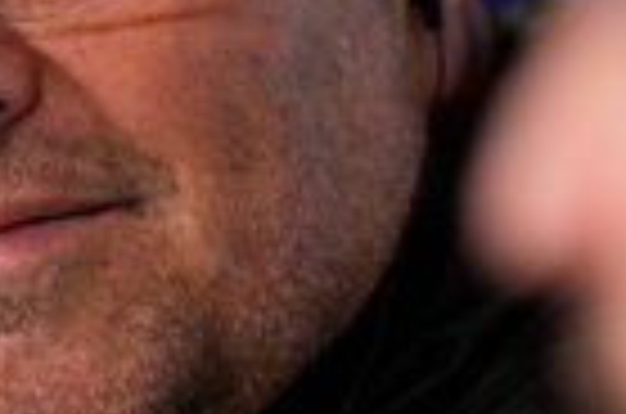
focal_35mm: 1476
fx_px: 25607
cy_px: 25
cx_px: 338
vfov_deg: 0.9
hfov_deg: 1.4
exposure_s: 1/250
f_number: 2.8
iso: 2500
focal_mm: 400
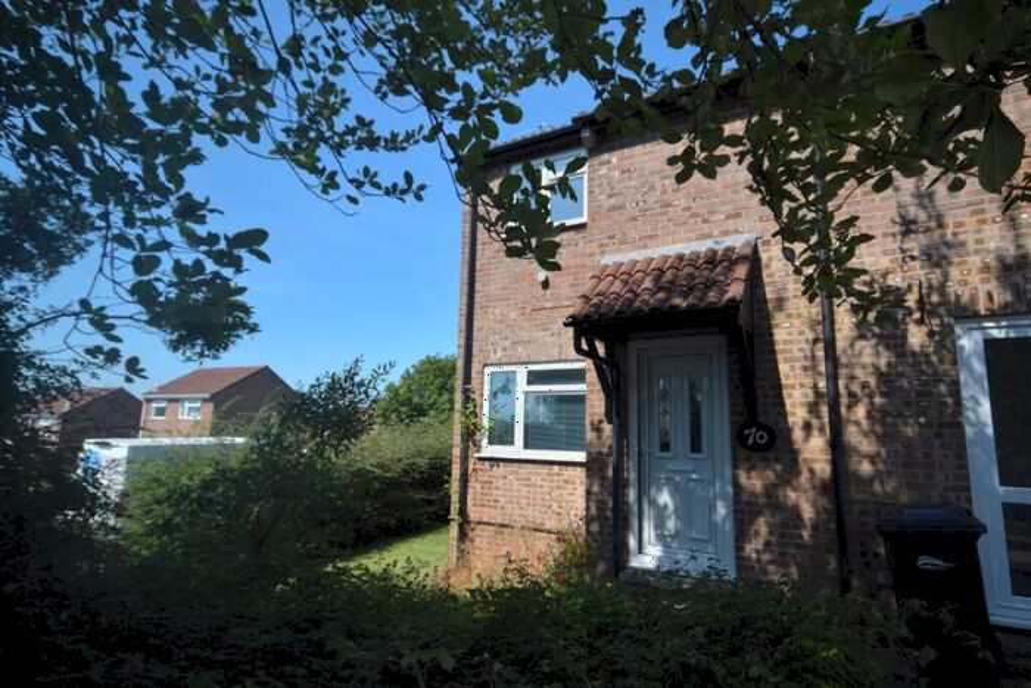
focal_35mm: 21
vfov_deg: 59.5
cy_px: 344
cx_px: 516
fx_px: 602
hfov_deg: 81.2
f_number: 9
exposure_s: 1/320
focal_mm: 14
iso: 200
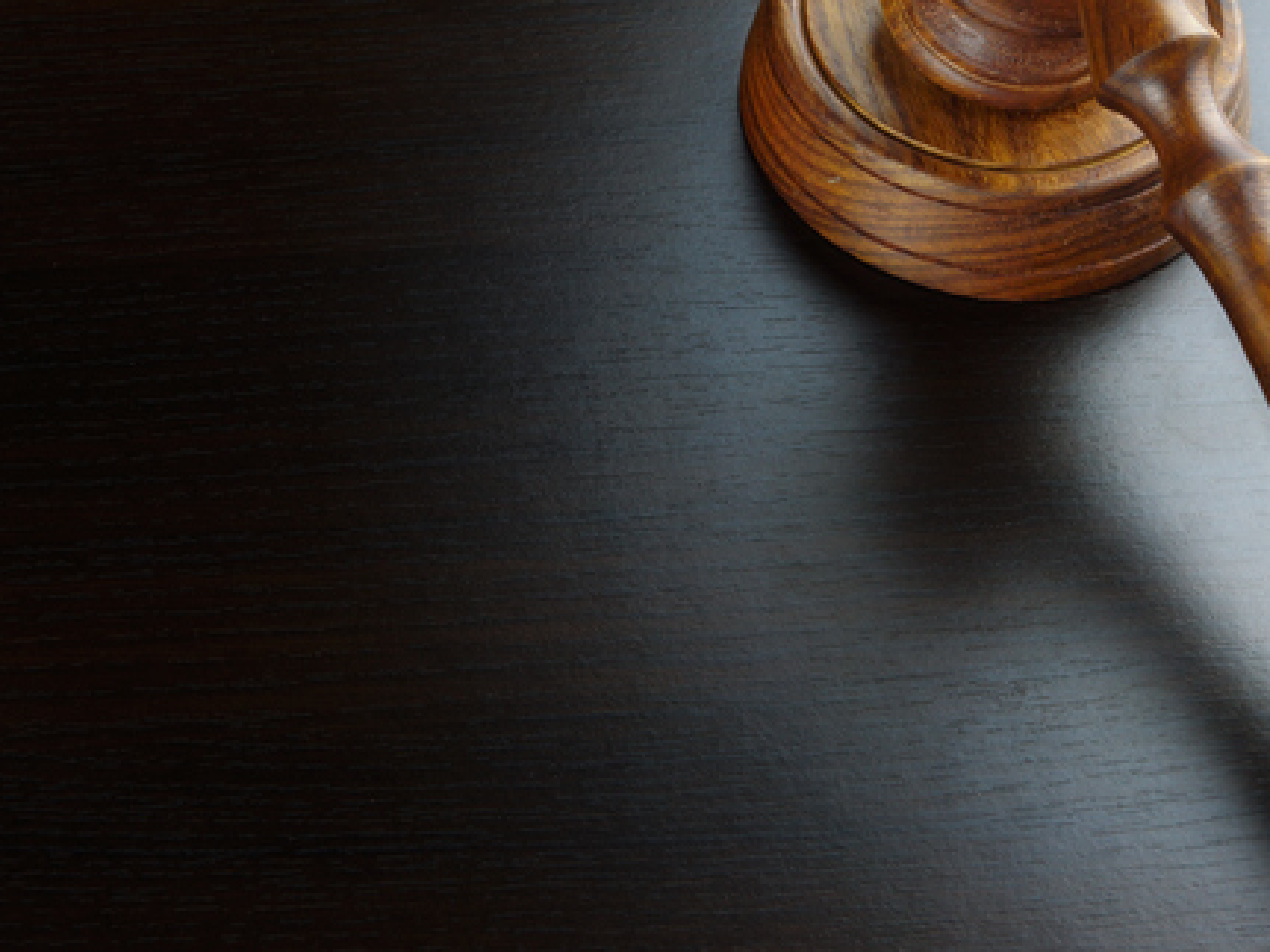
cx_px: 551
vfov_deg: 15.2
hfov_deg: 20.2
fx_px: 3558
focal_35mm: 97
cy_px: 243
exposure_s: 1/4
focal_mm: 40
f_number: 11
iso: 100
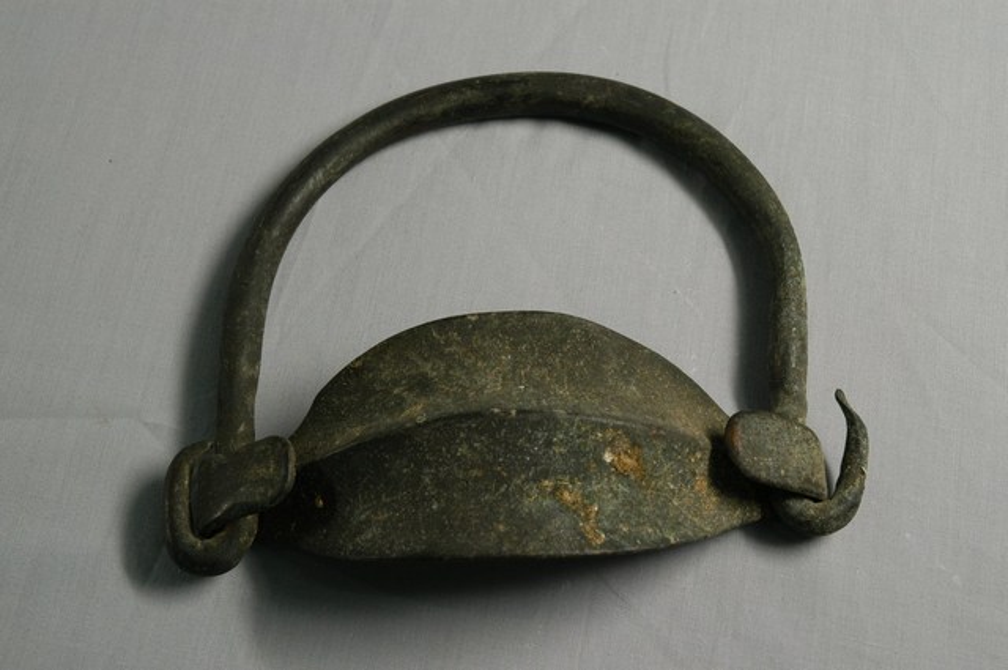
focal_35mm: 69
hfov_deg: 29.3
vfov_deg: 19.7
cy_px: 335
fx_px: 1930
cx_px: 504
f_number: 10
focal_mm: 46
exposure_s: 1/10
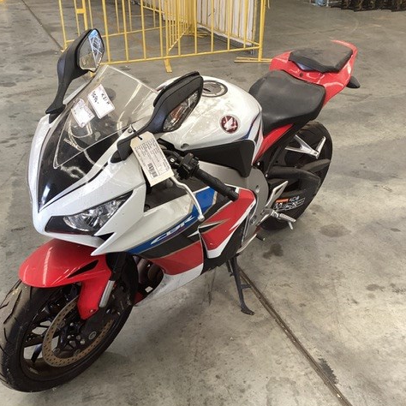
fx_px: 491
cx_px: 173
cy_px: 205
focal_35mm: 37
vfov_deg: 44.9
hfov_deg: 44.8
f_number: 2.4
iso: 80
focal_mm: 3.3
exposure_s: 1/50
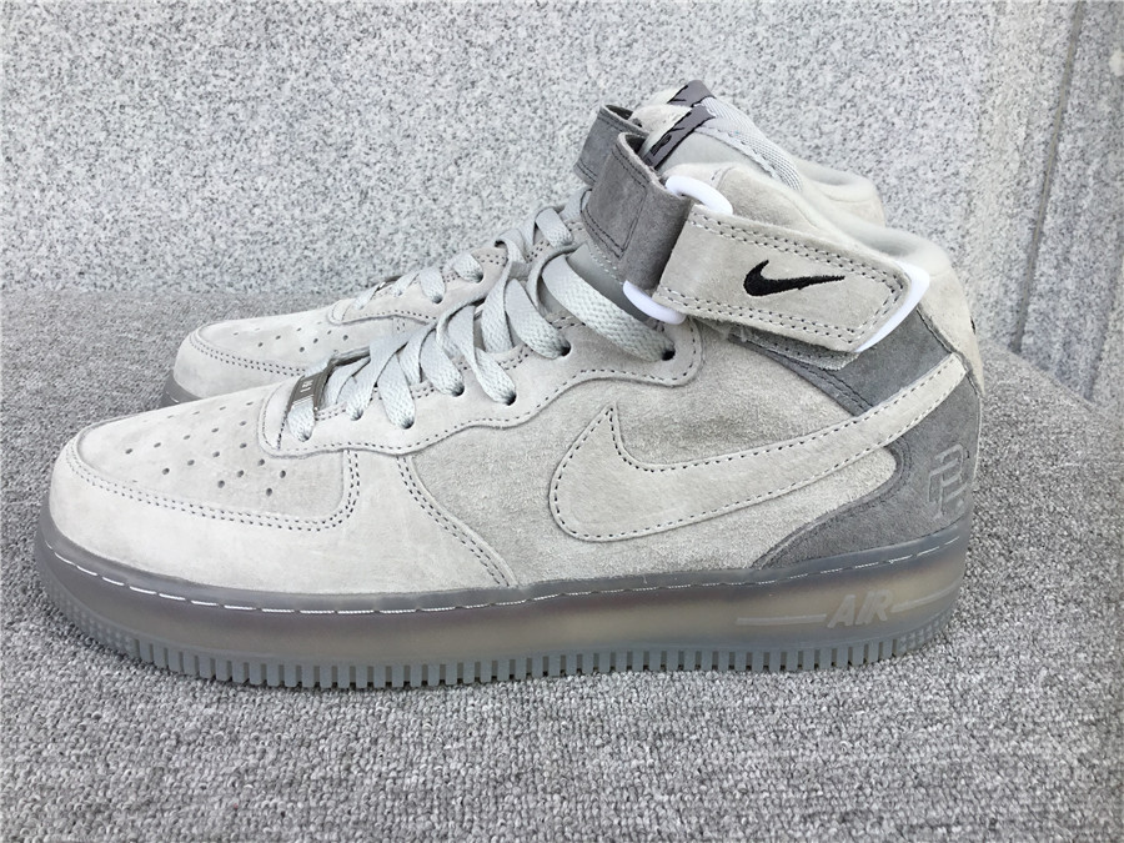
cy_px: 422
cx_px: 562
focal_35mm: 31
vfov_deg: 45.4
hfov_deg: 58.4
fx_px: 1007
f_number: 2.4
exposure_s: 1/215
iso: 25
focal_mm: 3.3
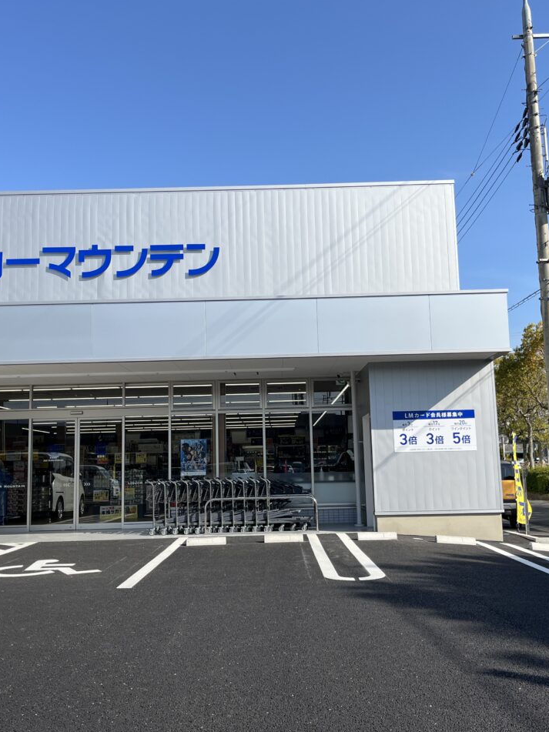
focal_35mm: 35
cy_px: 365
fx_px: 740
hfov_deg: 40.7
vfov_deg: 52.6
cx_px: 274
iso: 50
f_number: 1.6
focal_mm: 5.1
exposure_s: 1/3521
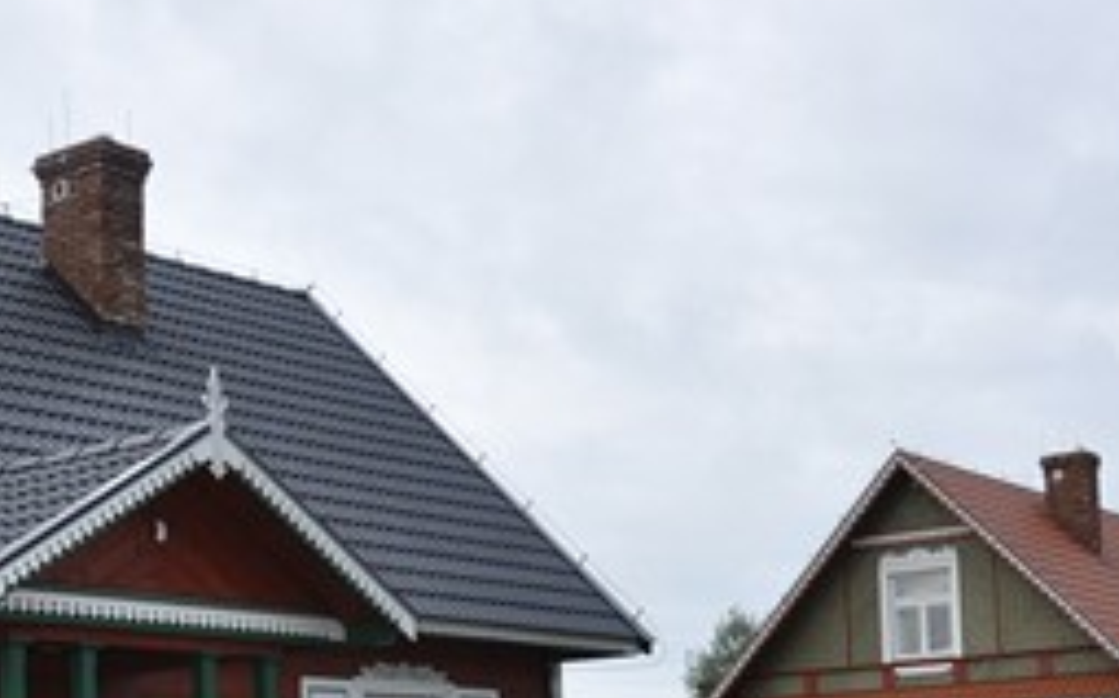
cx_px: 342
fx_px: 2103
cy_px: 792
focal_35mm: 69
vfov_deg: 18.1
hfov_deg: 29.5
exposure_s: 1/125
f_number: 5.6
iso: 280
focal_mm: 18
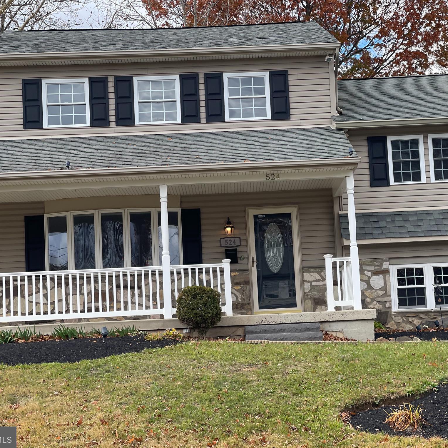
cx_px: 244
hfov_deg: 22.8
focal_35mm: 76
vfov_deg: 22.8
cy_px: 225
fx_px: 1113
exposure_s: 1/266
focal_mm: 7.5
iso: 25
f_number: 2.2
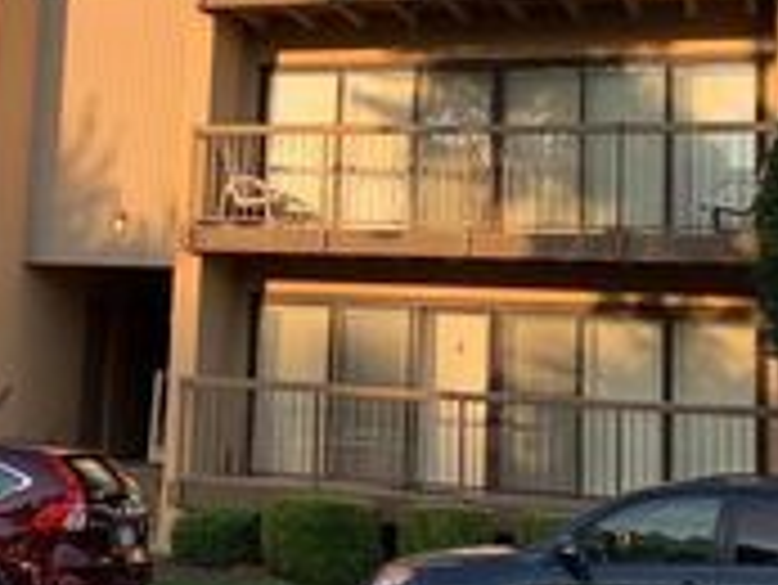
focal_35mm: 75
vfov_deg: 19.6
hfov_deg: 25.6
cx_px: 184
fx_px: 1687
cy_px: 164
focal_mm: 4.25
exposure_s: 1/478
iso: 25
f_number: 1.8
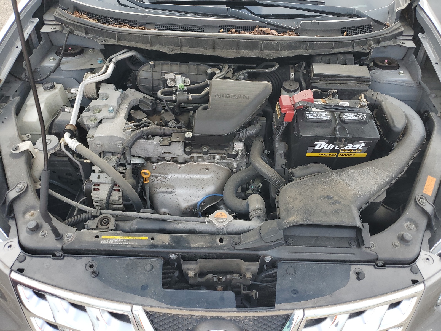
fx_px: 331
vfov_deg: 53.1
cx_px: 220
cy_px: 166
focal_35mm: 26
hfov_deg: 67.3
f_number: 1.5
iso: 50
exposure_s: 1/455
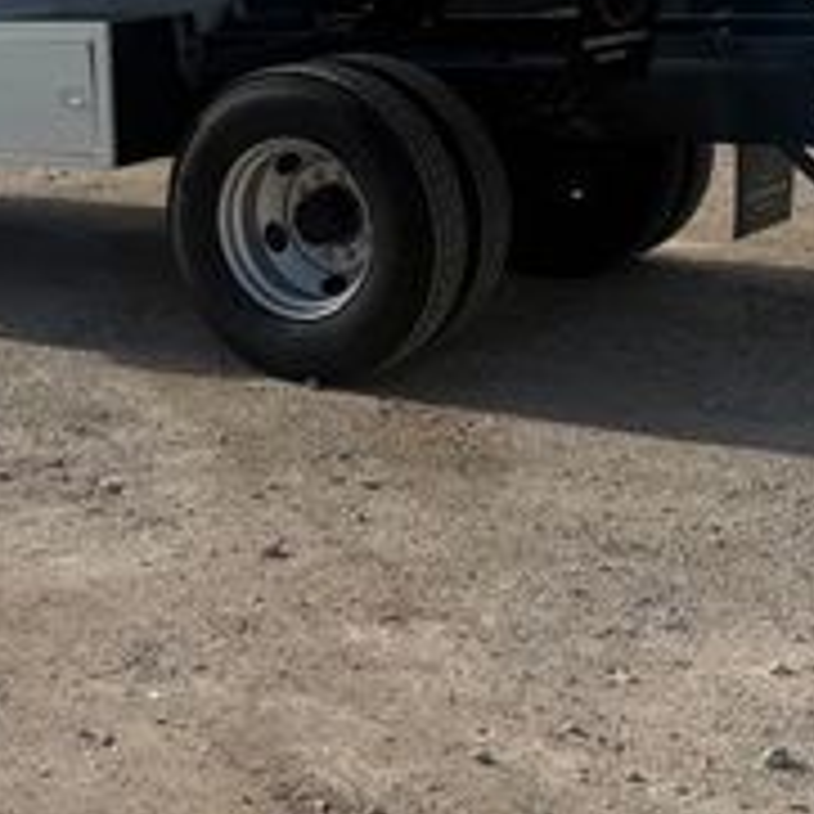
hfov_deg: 22.8
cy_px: -117
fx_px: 1995
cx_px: 193
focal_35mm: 75
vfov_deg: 21.7
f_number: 1.78
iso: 80
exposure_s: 1/9091
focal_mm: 6.76
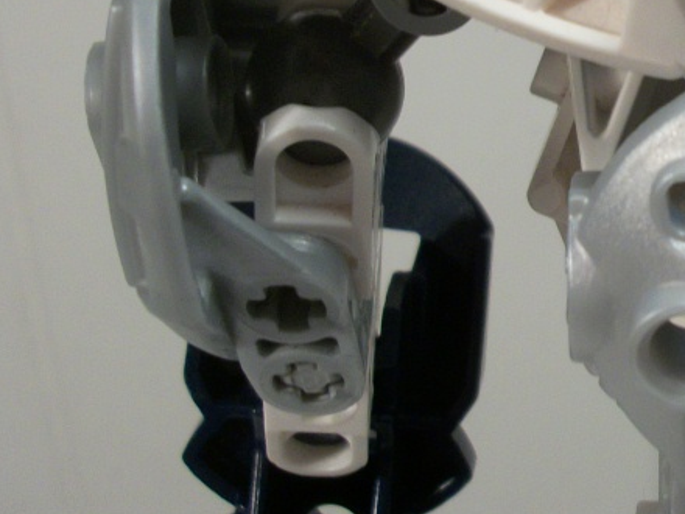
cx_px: 810
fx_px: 1840
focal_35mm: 93
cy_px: 132
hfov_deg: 19.9
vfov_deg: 15.8
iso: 80
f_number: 2.9
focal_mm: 5.7
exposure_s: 1/60
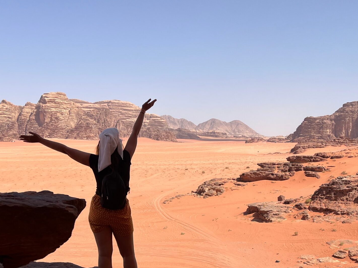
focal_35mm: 47
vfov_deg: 30.3
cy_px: 204
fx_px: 486
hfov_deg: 40.4
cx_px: 173
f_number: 1.6
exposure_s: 1/4484
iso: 50
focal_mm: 5.1
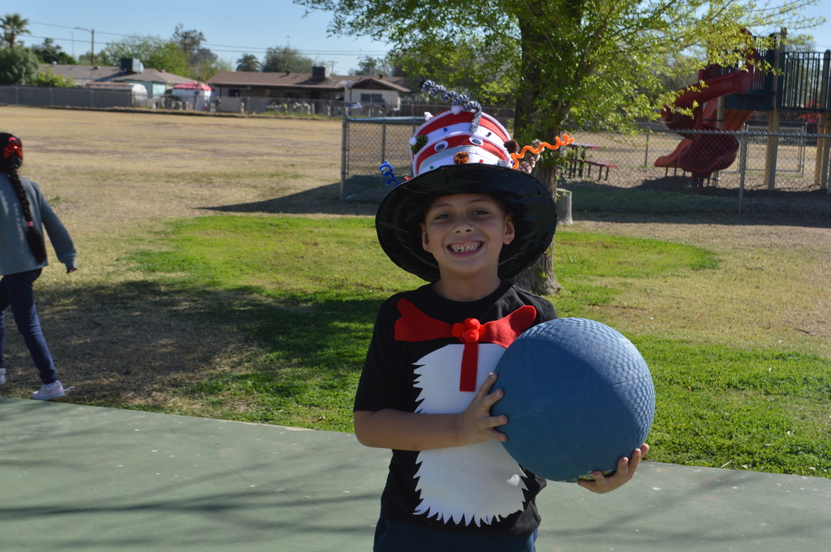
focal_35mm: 48
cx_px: 416
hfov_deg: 41.1
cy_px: 276
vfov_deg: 28.0
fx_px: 1107
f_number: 8
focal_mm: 32
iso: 100
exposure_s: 1/250
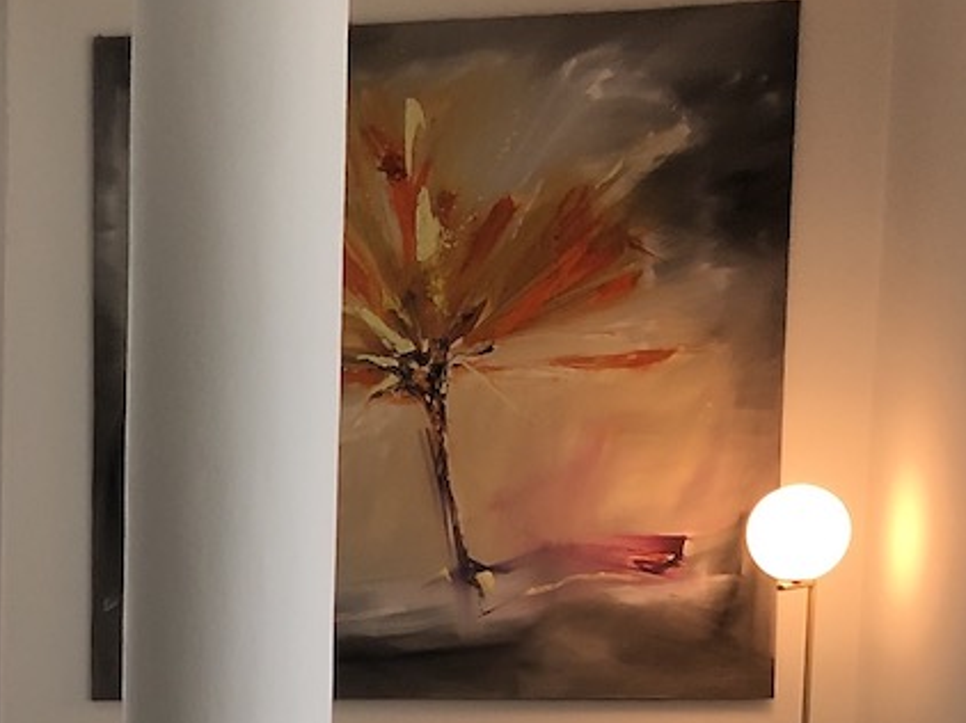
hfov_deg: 21.1
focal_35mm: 85
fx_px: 2371
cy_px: 885
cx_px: -256
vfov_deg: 16.6
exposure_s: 1/17
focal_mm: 4
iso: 40
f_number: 1.8
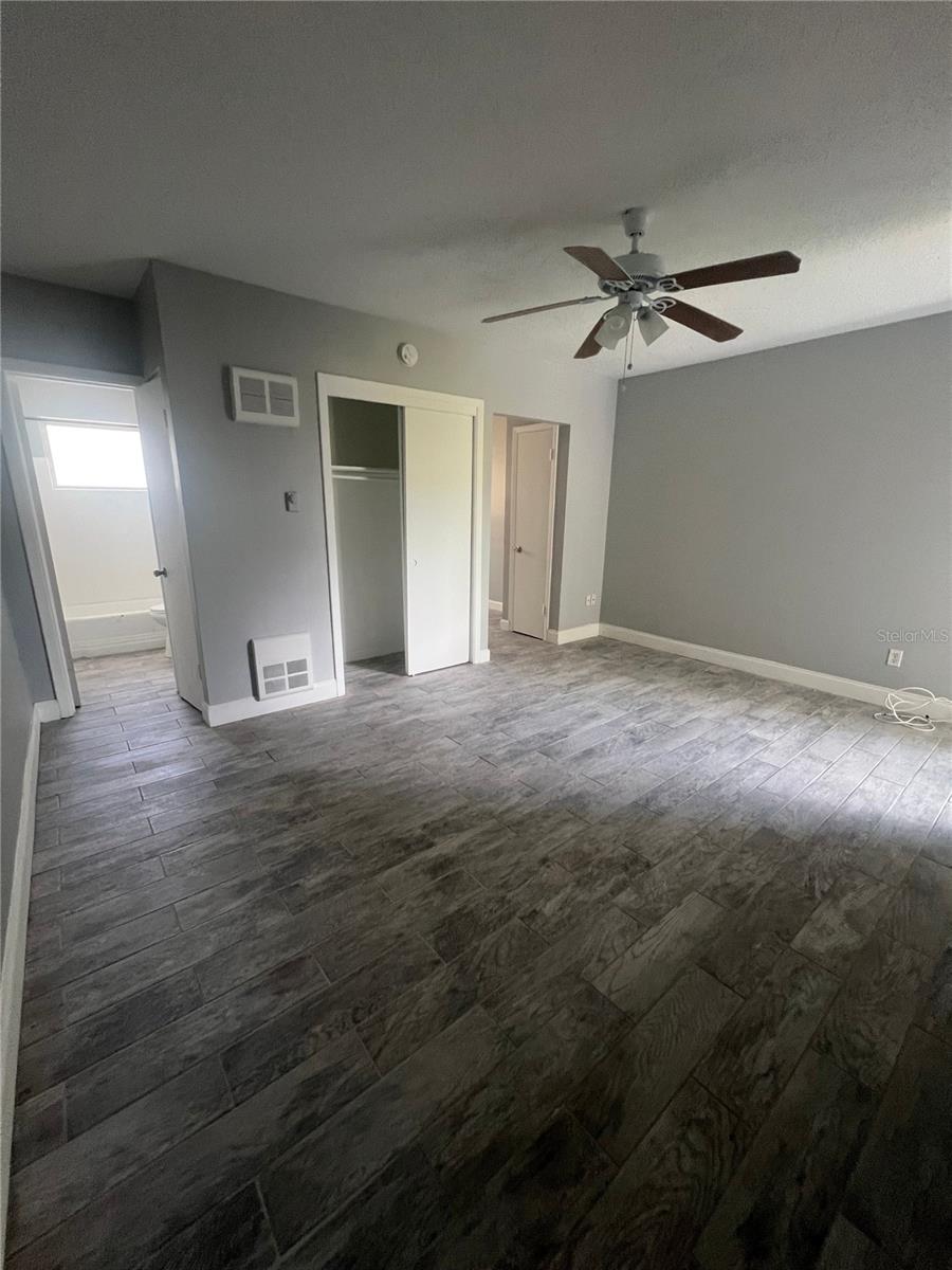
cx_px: 476
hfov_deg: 89.9
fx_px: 477
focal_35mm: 13
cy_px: 635
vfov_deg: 106.2
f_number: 1.8
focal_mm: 1.57
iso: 250
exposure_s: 1/82
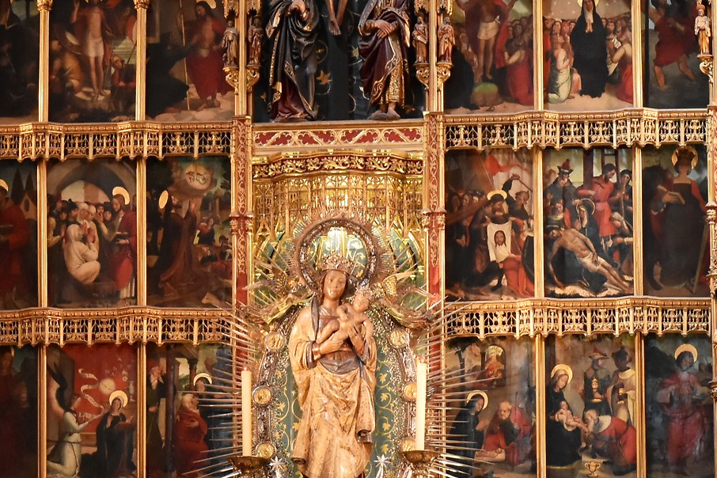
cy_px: 248
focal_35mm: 278
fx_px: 5536
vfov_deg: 4.9
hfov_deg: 7.4
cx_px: 210
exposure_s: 1/30
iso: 1600
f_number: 9
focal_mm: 70
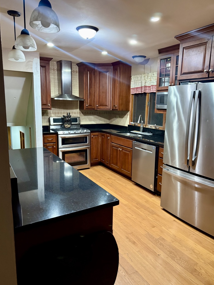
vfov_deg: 69.4
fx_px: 206
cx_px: 108
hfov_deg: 54.9
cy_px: 140
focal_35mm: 25
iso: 800
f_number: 1.78
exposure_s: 1/40
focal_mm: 6.76
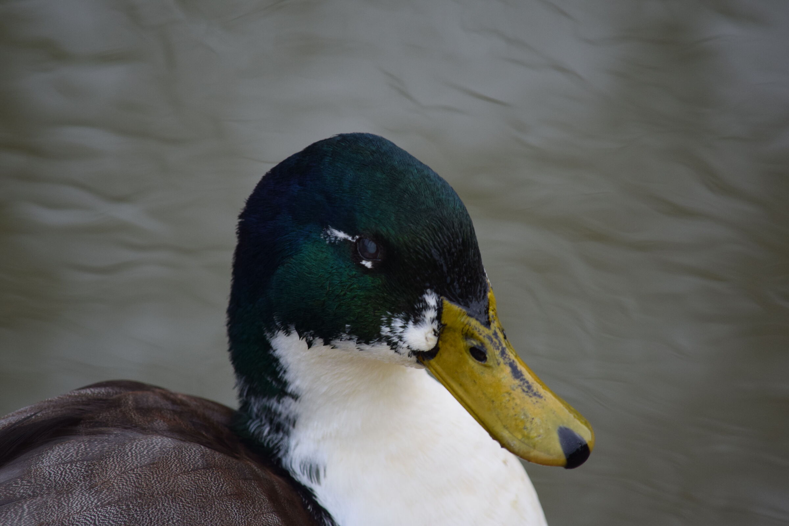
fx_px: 9862
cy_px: 263
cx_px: 394
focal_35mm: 450
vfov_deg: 3.1
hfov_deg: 4.6
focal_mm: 300
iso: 720
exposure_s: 1/250
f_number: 5.6
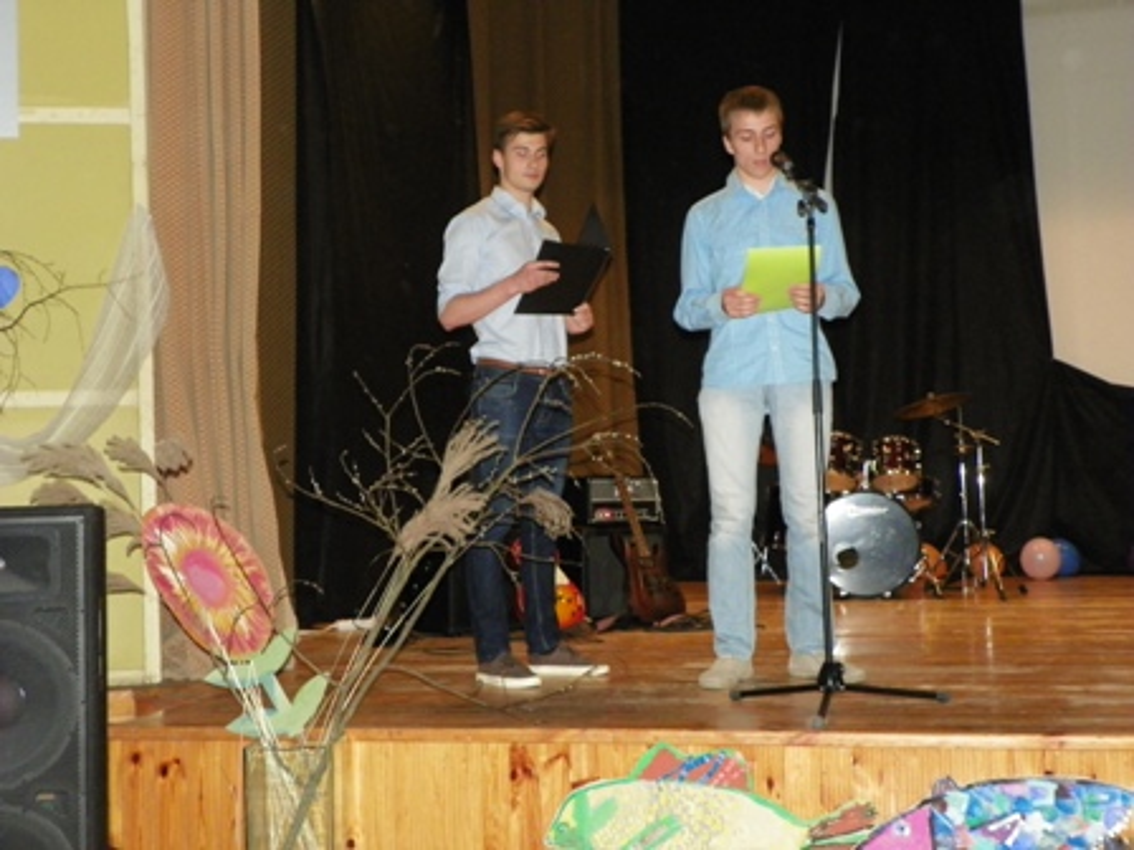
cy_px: 425
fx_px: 1572
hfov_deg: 39.7
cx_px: 567
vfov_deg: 30.3
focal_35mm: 48
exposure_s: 1/40
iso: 400
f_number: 3.2
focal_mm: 8.5
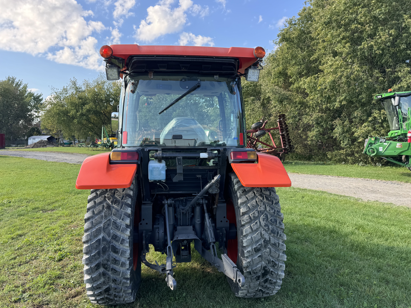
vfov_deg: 54.9
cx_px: 198
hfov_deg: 69.4
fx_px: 297
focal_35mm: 25
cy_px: 158
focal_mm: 6.76
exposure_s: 1/730
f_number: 1.78
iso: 80
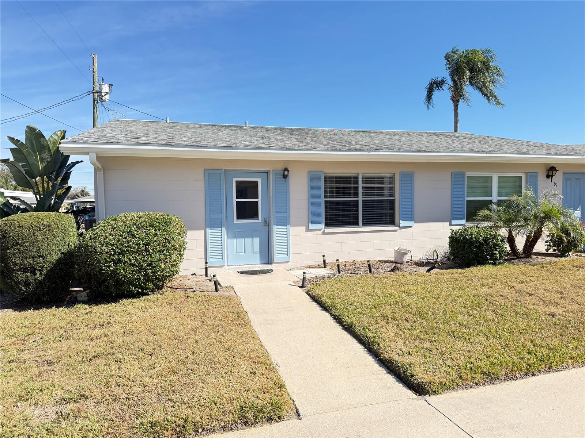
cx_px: 292
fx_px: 406
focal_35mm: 24
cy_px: 219
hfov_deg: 71.6
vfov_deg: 56.8
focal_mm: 6.76
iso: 100
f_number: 1.78
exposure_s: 1/1901
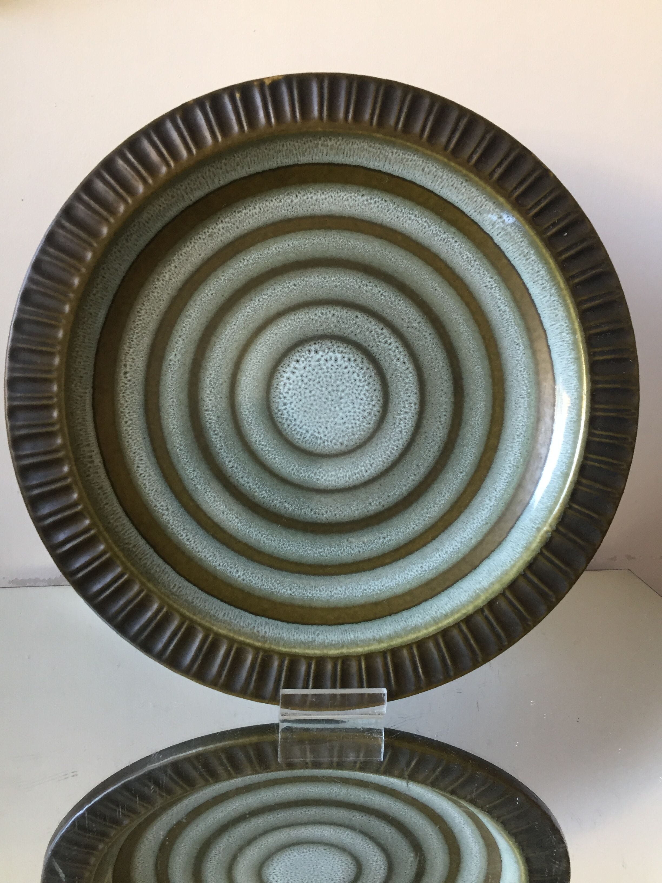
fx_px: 739
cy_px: 442
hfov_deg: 48.2
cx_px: 331
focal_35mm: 29
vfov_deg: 61.7
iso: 125
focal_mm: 4.15
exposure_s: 1/33
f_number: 2.2
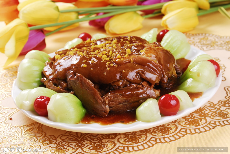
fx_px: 528
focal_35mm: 82
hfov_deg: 24.6
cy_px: 77
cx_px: 115
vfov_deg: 16.6
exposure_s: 1/125
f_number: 9
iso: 100
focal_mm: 55
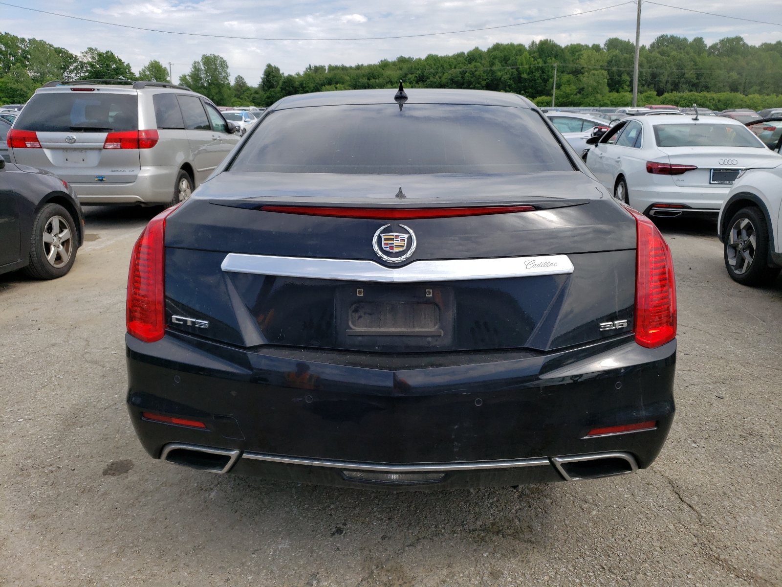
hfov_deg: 67.3
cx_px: 391
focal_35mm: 26
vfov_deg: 53.1
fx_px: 587
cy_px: 294
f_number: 1.5
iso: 50
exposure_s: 1/2500
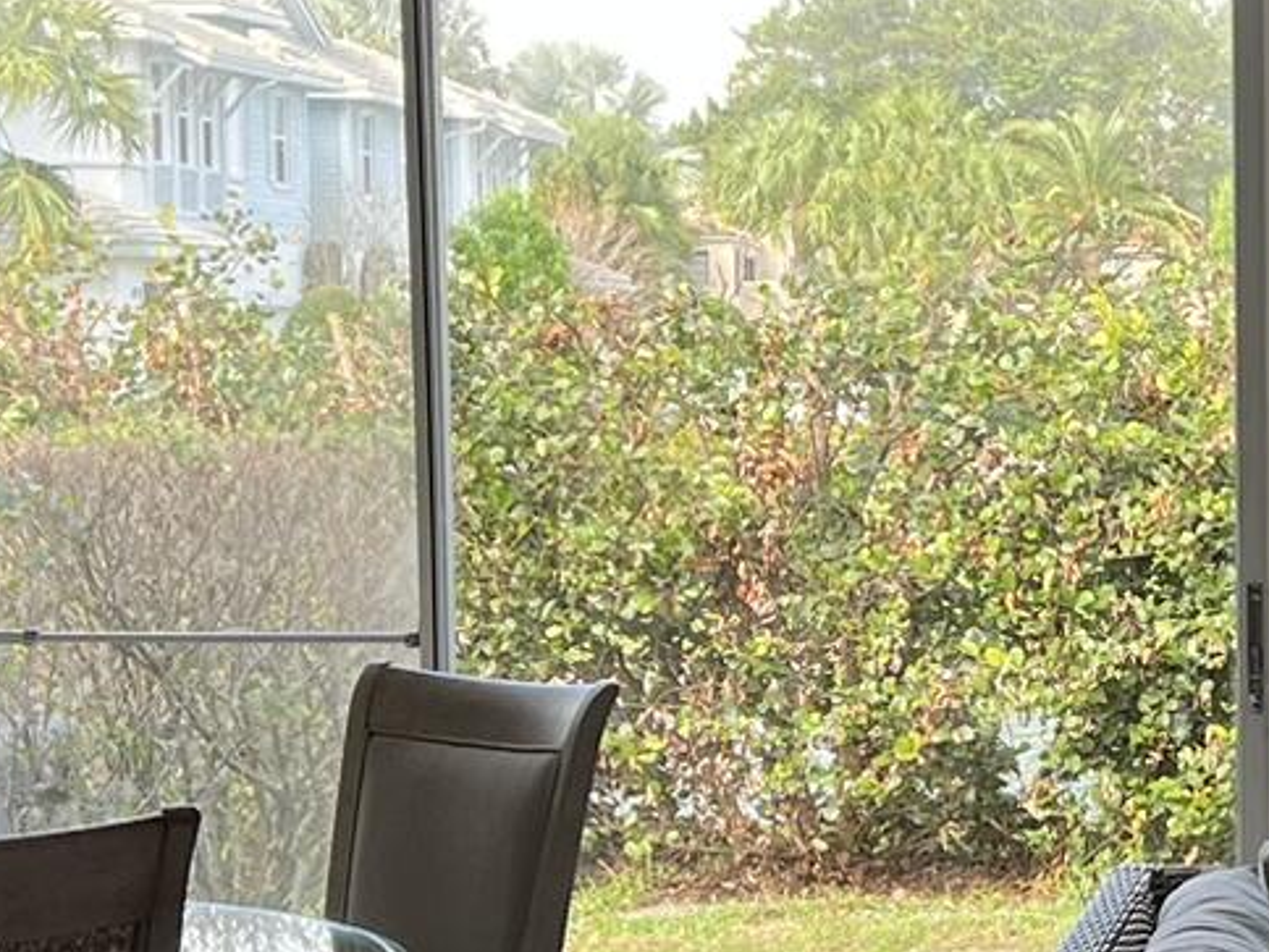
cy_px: 664
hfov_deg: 17.2
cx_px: 1434
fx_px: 4033
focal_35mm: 110
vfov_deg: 13.4
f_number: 1.5
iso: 32
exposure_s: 1/136
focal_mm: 5.7
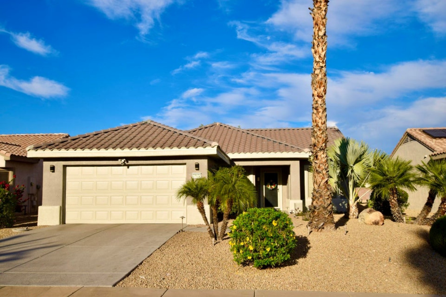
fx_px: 372
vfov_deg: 43.6
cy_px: 148
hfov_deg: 61.9
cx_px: 223
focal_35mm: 30
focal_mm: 20
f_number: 13
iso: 100
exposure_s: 1/200
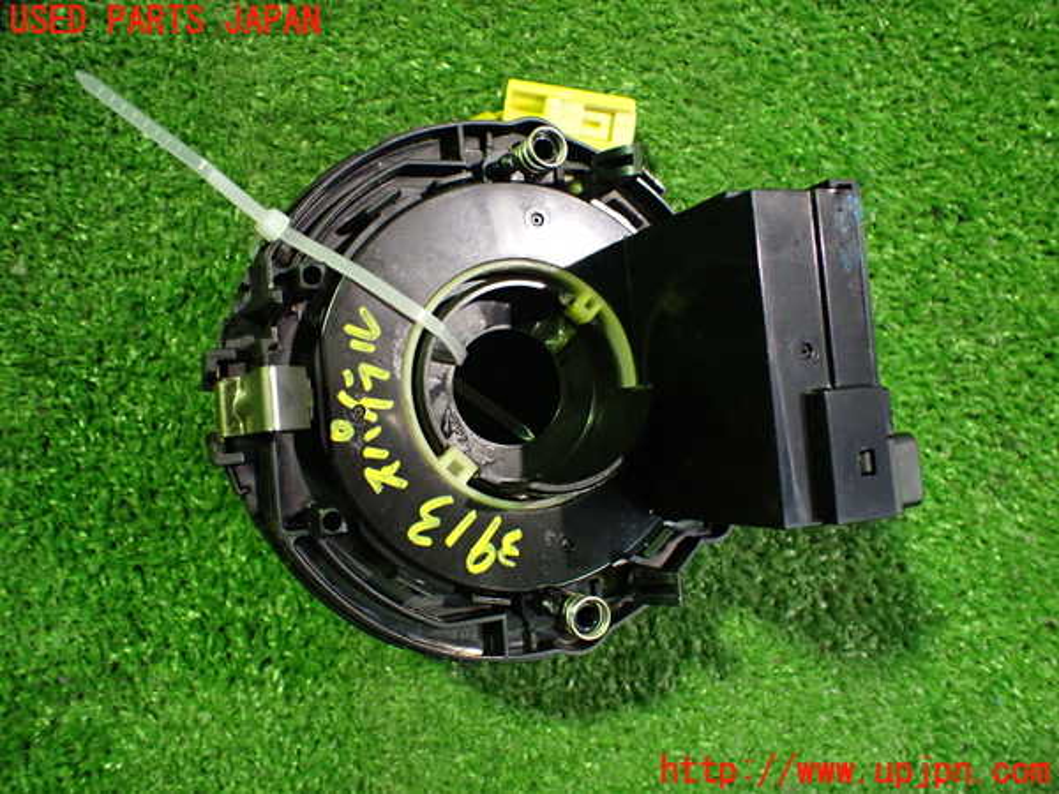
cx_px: 530
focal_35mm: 30
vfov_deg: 46.8
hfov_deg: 60.0
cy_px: 397
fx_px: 918
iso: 800
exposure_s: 1/30
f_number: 2.3
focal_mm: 5.4
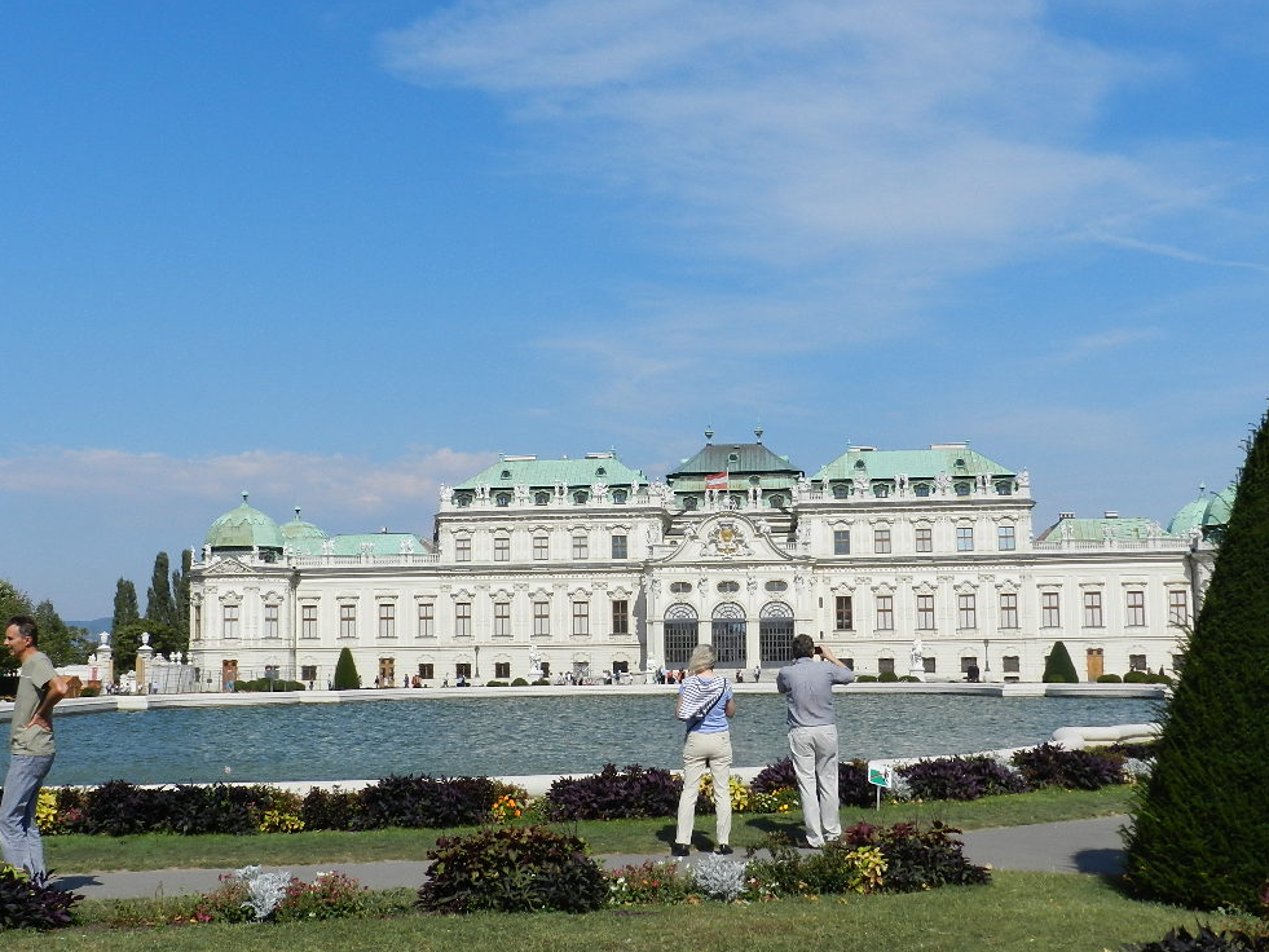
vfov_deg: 30.3
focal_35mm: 48
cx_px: 612
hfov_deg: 39.6
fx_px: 1760
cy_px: 495
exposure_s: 1/1000
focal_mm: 8.1
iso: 160
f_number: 5.6
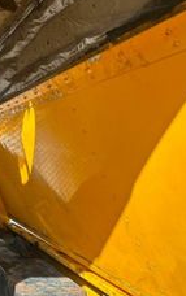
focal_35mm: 39
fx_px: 316
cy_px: 112
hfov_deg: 24.3
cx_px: -104
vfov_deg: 49.9
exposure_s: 1/317
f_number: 2.2
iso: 40
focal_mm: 2.22
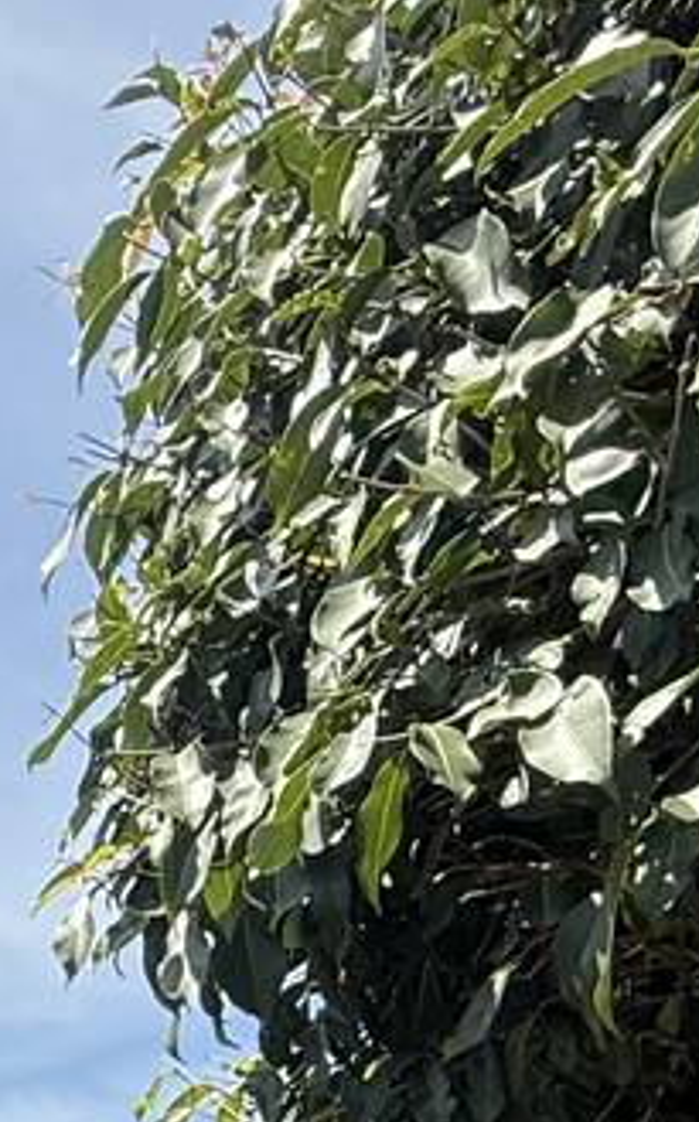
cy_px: 1671
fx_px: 1986
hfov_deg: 15.9
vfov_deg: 24.6
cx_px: -668
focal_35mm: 65
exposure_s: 1/928
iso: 64
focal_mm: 2.22
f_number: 2.2
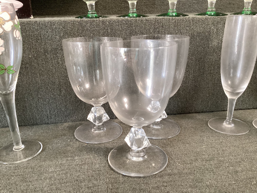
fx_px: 230
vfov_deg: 45.4
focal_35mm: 31
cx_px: 128
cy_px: 96
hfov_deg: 58.3
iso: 250
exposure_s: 1/60
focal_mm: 3.3
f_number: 2.4
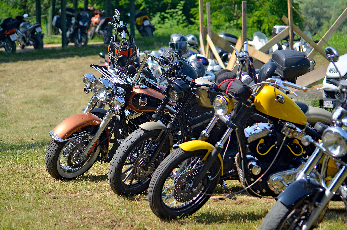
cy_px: 115
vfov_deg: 9.1
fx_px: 1443
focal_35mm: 150
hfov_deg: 13.7
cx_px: 174
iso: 100
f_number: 4
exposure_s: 1/1000
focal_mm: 100
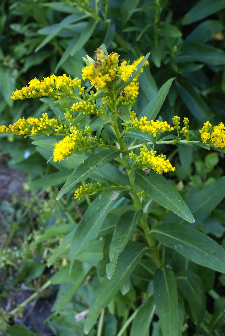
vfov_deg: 37.8
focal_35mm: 52
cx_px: 112
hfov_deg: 25.8
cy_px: 168
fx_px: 491
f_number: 5.6
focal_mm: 35
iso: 200
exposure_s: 1/60
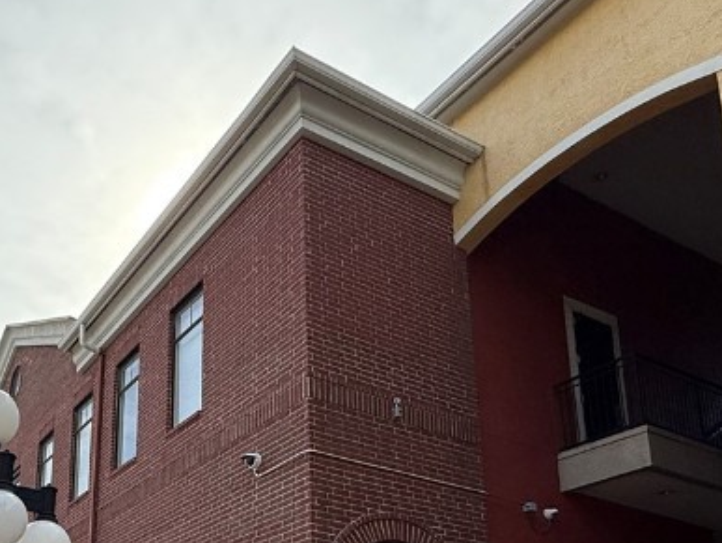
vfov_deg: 34.4
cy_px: 571
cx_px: 101
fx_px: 772
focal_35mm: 37
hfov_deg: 46.2
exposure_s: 1/1795
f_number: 2.2
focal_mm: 2.22
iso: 64
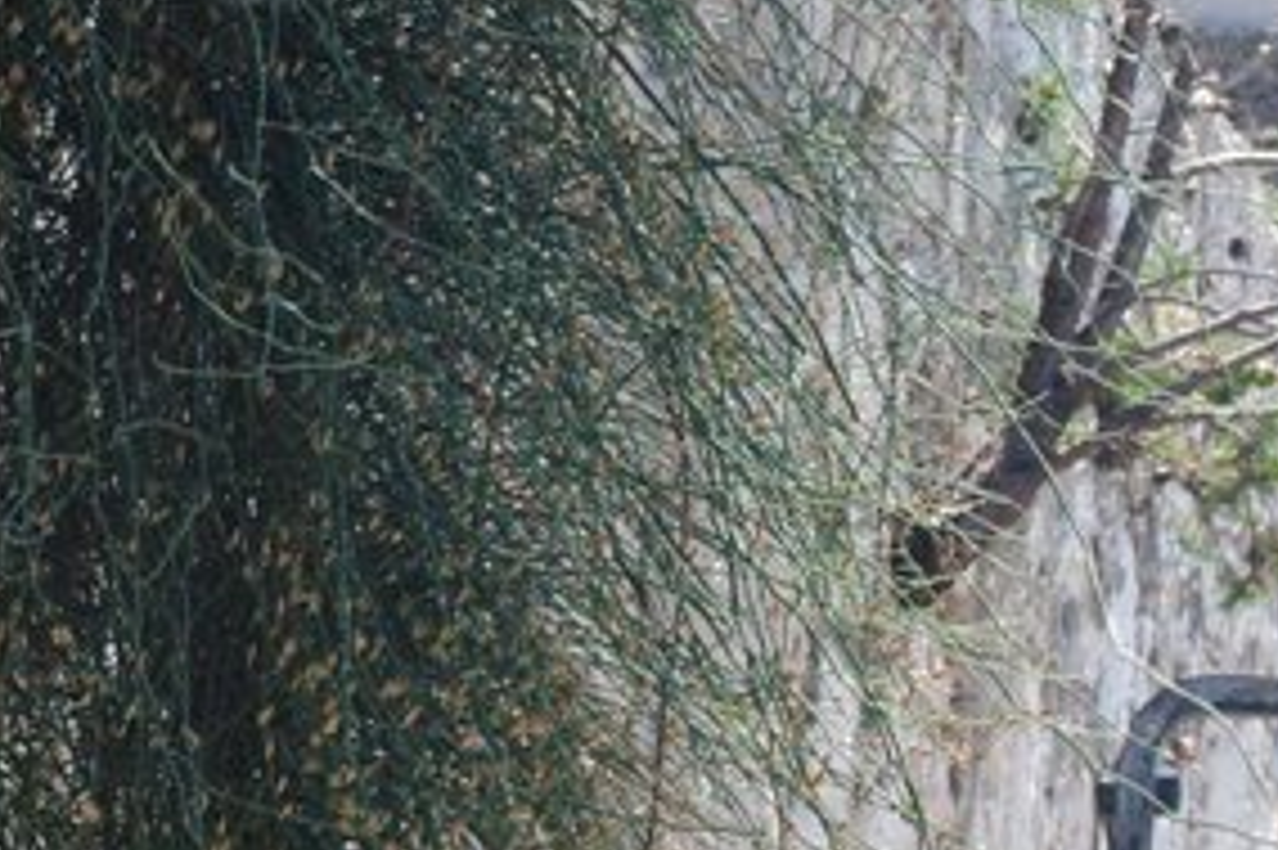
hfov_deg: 10.0
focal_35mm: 205
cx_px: 140
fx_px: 7273
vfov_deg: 6.6
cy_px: -171
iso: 200
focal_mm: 40
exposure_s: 1/160
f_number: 9
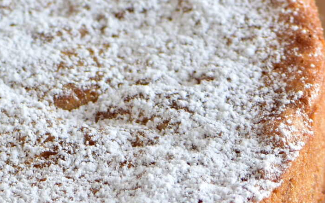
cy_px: 105
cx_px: -190
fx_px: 5164
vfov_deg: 2.3
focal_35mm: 583
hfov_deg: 3.6
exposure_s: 1/30
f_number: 5.6
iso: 400
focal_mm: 105
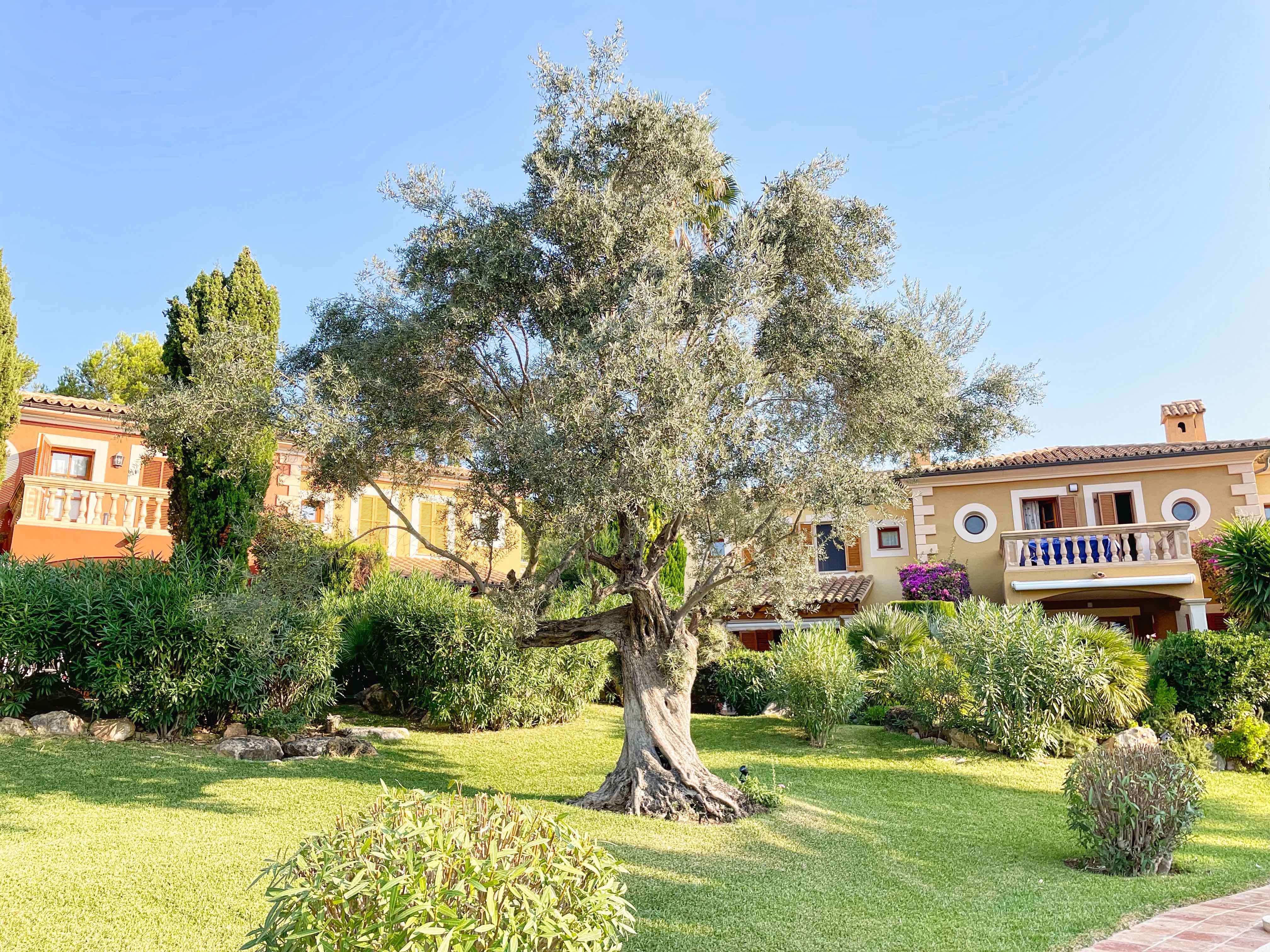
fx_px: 954
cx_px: 635
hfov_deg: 67.3
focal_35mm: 26
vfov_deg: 53.1
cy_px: 476
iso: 50
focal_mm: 4.2
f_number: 1.6
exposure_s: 1/1689
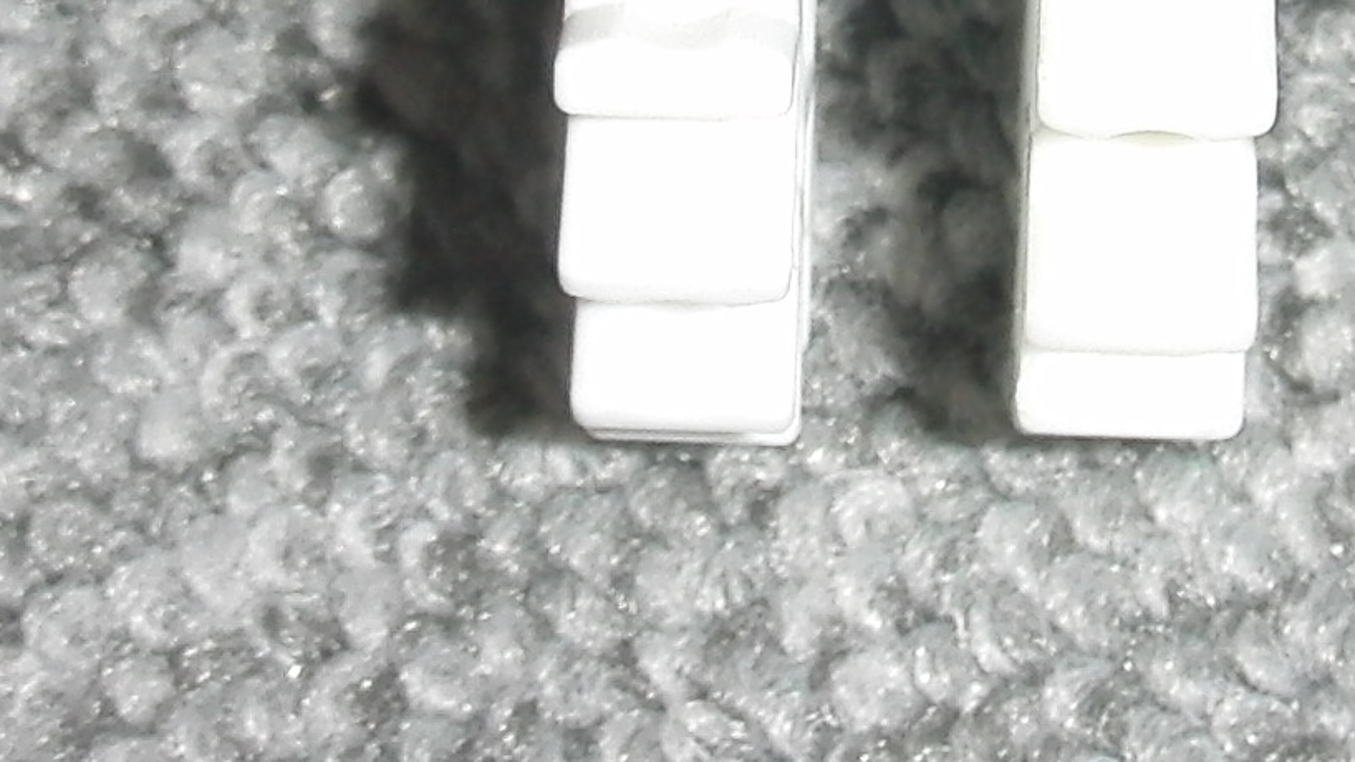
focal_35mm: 175
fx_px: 6287
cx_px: 962
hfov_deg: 12.3
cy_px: -106
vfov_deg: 6.9
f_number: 3.9
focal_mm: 6.66
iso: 100
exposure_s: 1/40
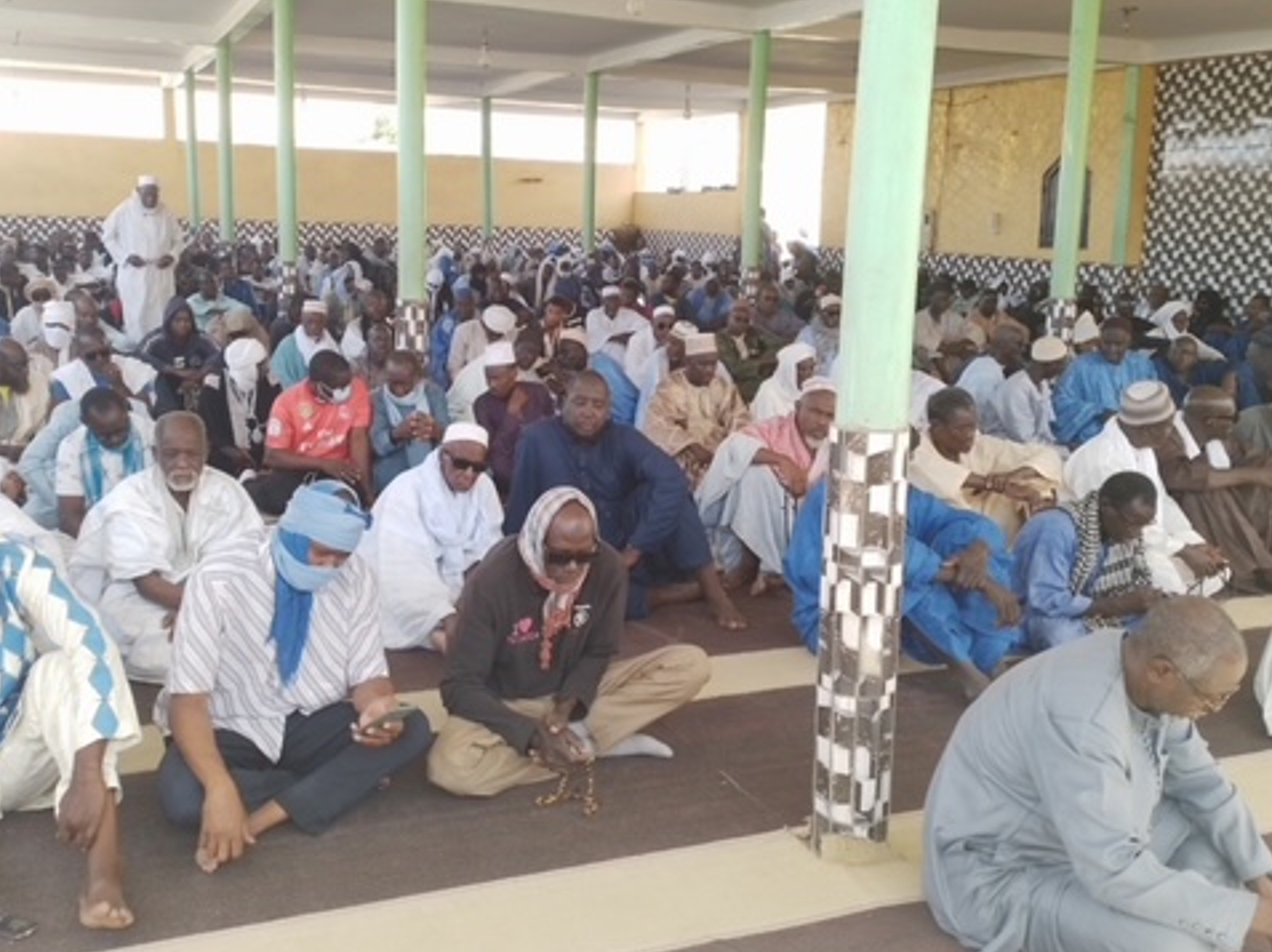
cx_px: 613
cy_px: 405
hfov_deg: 40.5
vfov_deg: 30.8
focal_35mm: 47
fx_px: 1726
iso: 50
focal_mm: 3.94
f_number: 2.4
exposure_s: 1/111
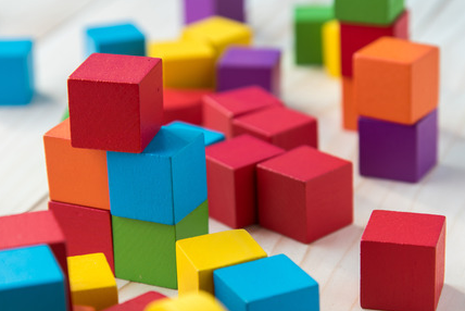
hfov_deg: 14.5
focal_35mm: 141
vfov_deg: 9.7
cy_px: 186
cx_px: 244
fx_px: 1822
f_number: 8
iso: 100
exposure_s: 1/8
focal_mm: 112
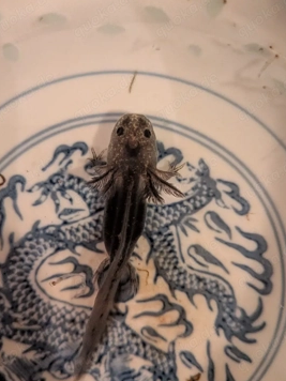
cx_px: 127
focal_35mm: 27
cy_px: 192
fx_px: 297
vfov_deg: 65.3
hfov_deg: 51.3
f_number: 1.7
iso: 2085
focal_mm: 4.53
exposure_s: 1/50
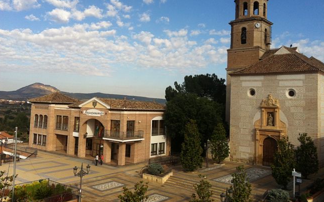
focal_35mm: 38
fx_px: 336
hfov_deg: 51.5
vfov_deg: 33.5
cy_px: 82
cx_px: 159
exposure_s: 1/1774
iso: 80
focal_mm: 3.85
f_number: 2.8
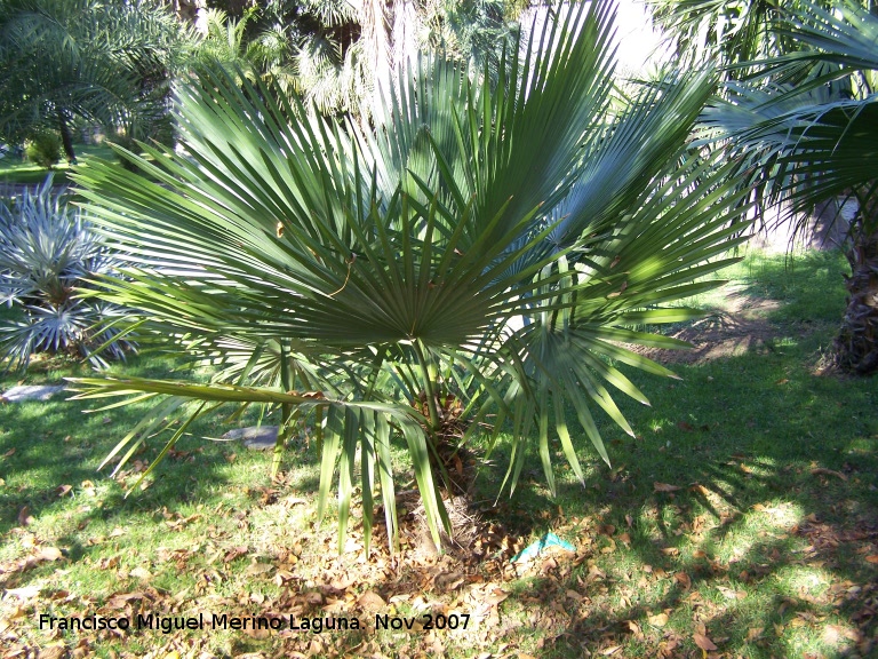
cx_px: 439
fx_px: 964
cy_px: 330
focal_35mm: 38
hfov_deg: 49.0
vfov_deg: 37.7
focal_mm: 6.3
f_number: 2.8
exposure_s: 1/60
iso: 64
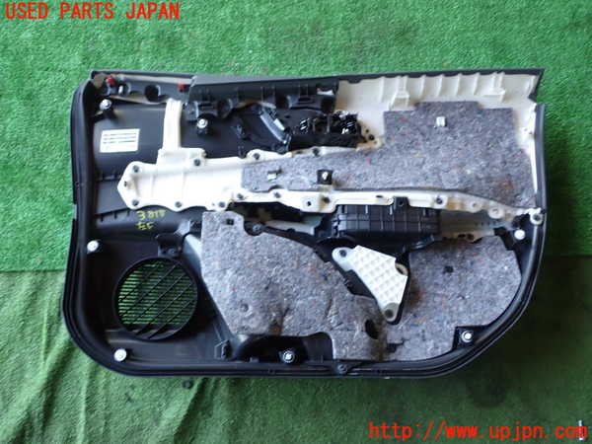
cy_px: 222
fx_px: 547
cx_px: 296
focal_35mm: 32
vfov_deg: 44.2
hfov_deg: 56.8
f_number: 2.4
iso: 160
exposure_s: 1/60
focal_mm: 5.79
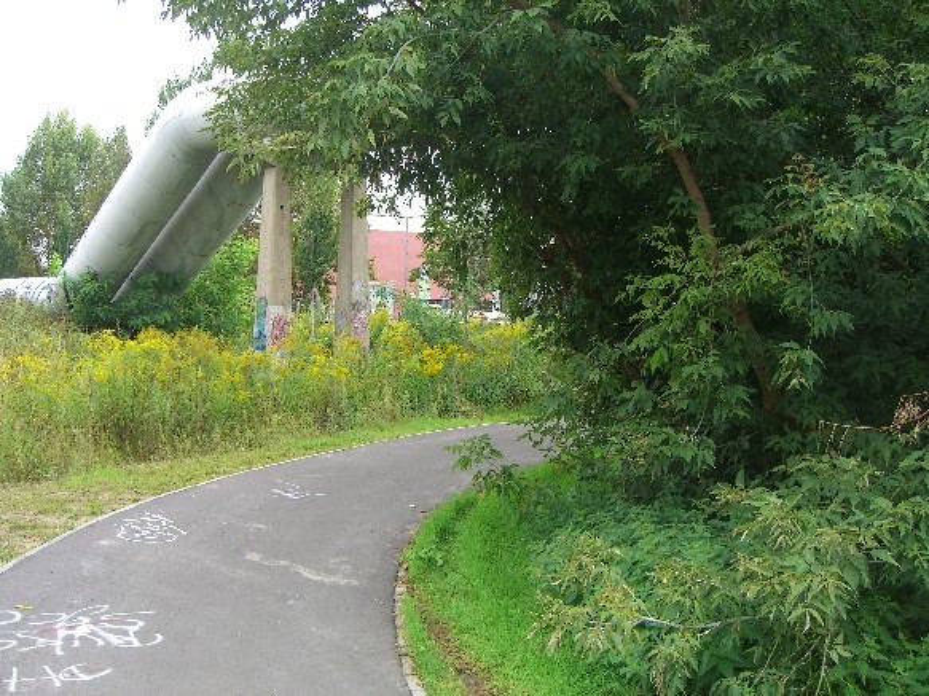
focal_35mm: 38
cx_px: 464
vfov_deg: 37.7
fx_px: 1020
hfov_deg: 49.0
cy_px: 348
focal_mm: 7.9
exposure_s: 1/200
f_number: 2.8
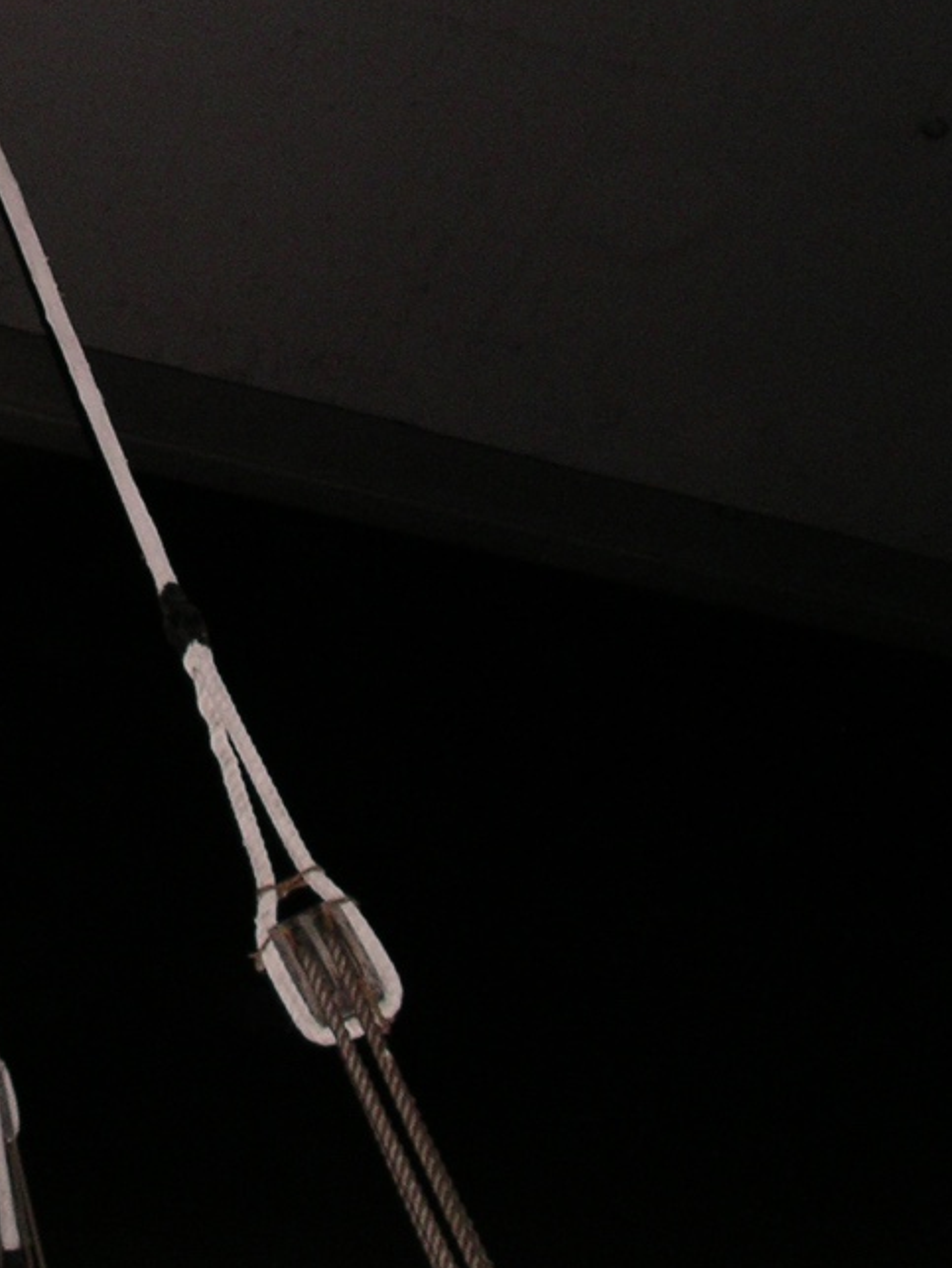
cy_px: 108
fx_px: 3370
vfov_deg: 20.8
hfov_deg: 15.5
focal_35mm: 92
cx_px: -158
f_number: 2.8
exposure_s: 1/40
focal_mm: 7.8
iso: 200
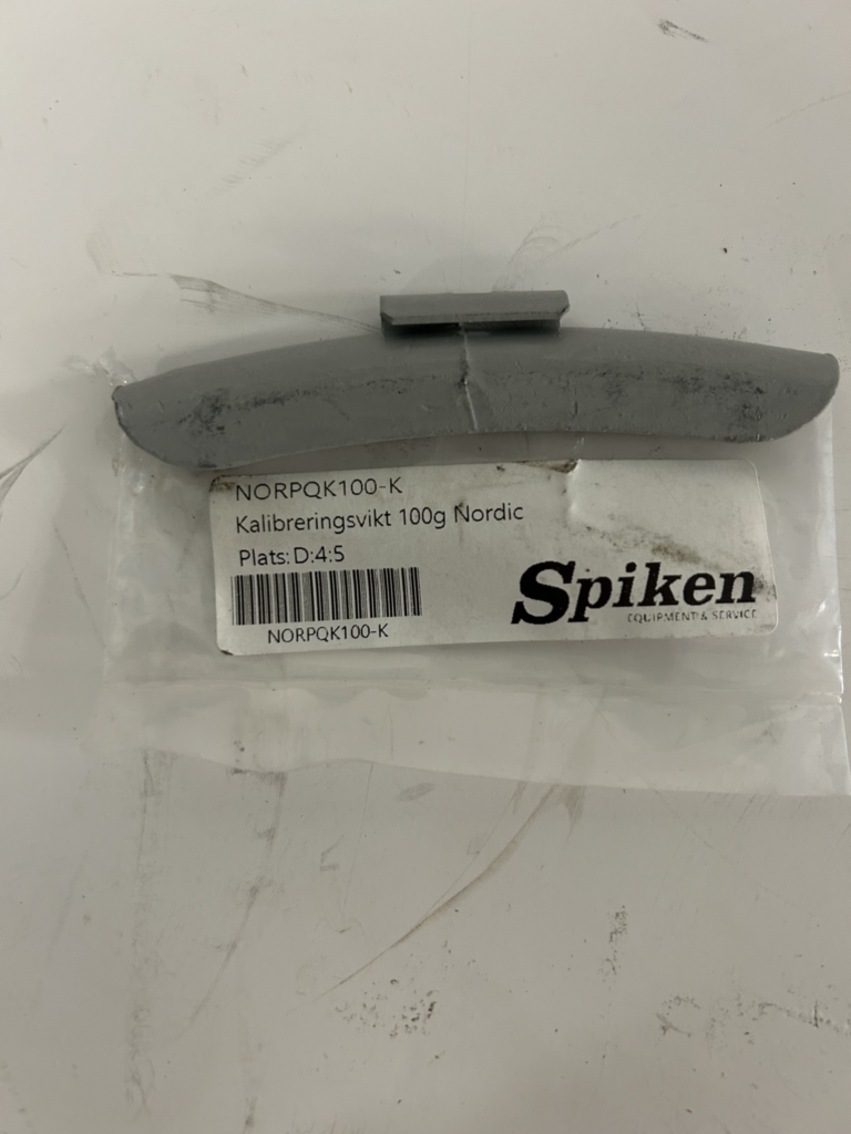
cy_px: 567
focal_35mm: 26
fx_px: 852
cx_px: 426
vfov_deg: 67.3
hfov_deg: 53.1
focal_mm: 5.7
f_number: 1.5
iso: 160
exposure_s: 1/50
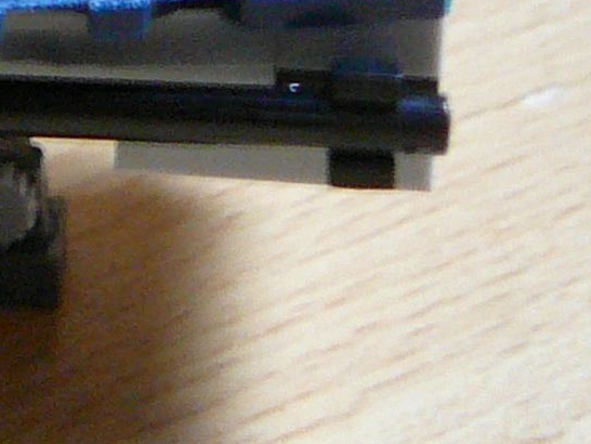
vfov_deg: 8.8
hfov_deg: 10.8
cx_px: -648
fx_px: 2801
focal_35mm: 164
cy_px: -267
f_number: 2.8
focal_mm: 5.2
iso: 200
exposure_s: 1/13
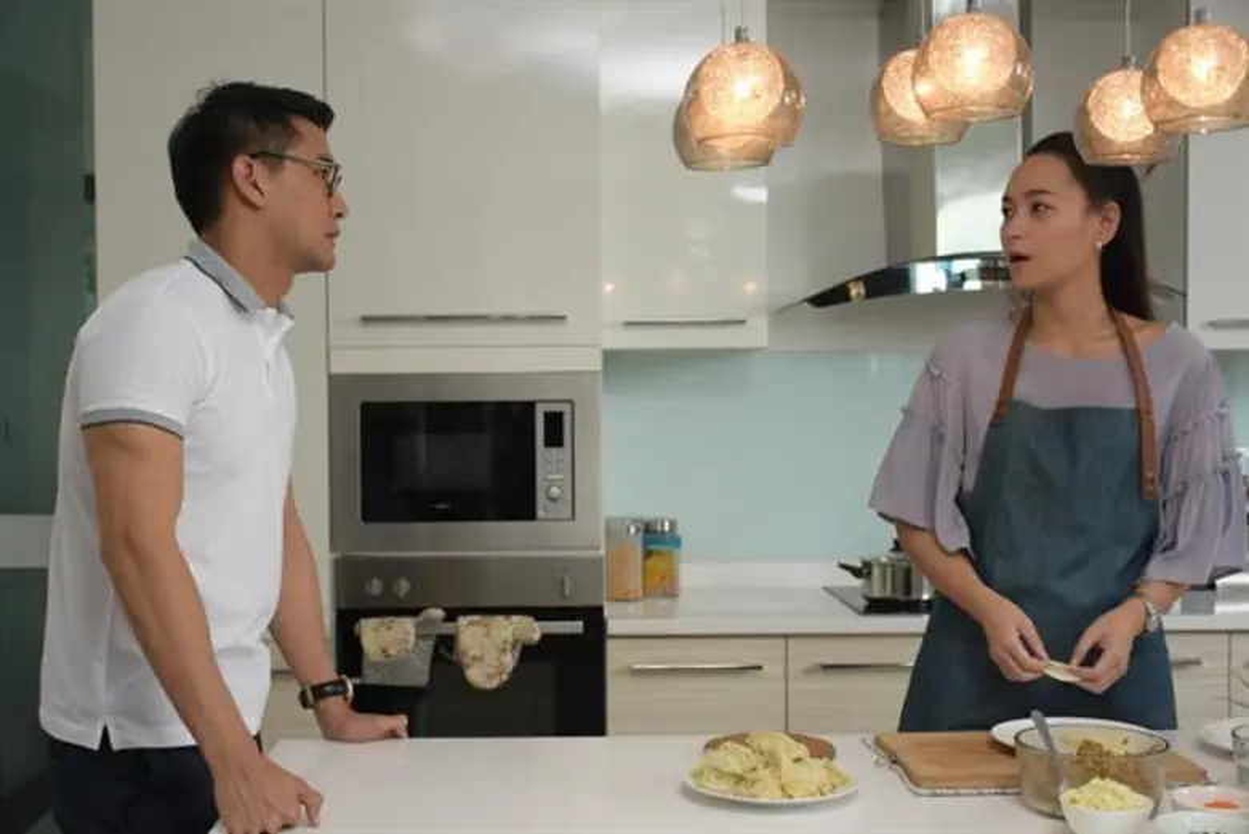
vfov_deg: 28.1
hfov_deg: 41.1
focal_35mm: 48
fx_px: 1666
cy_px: 417
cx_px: 624
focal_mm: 32
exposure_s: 1/250
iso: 800
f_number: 4
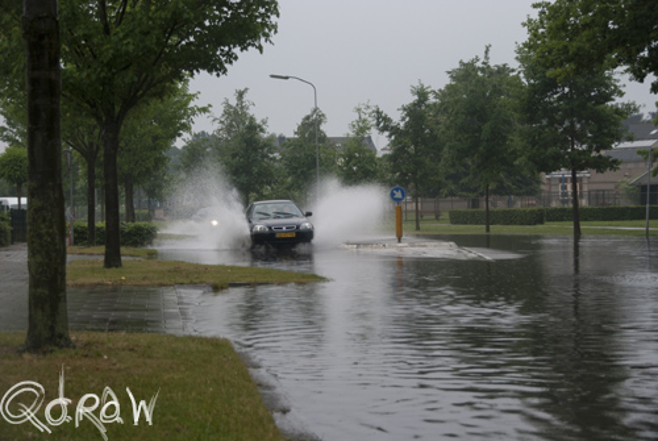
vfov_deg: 16.6
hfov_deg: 24.6
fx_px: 1510
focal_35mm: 82
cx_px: 329
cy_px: 220
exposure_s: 1/100
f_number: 5
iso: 250
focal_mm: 55
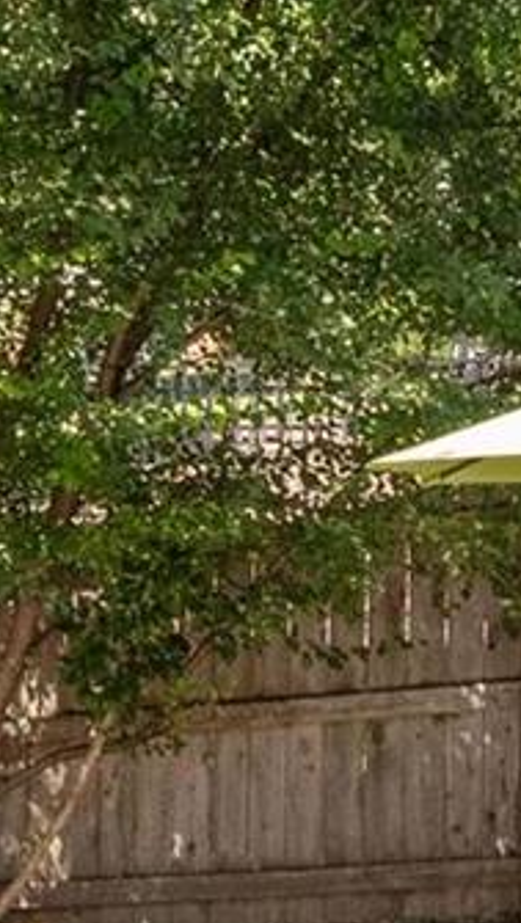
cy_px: 584
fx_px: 4411
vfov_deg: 11.9
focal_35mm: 180
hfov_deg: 6.4
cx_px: -841
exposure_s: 1/200
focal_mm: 18
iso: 400
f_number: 8
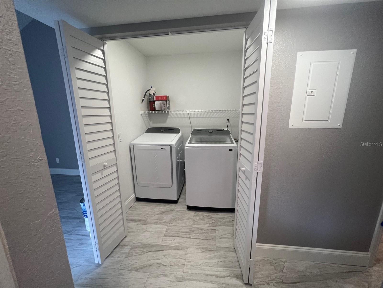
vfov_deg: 89.9
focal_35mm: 13
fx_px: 144
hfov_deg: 106.2
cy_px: 144
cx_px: 192
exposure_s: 1/120
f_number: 1.8
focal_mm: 1.57
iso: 160
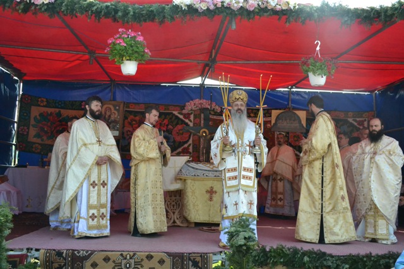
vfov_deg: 36.9
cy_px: 134
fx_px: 404
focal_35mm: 36
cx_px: 202
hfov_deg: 53.1
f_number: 7.1
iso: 3200
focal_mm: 24
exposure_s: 1/1000
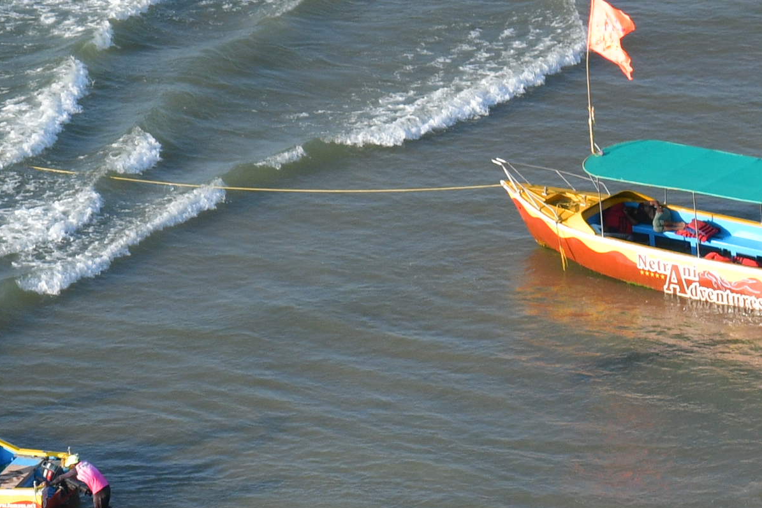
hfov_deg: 4.0
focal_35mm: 518
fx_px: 10965
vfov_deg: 2.7
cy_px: 500
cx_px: -318
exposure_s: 1/320
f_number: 9
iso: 250
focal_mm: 100
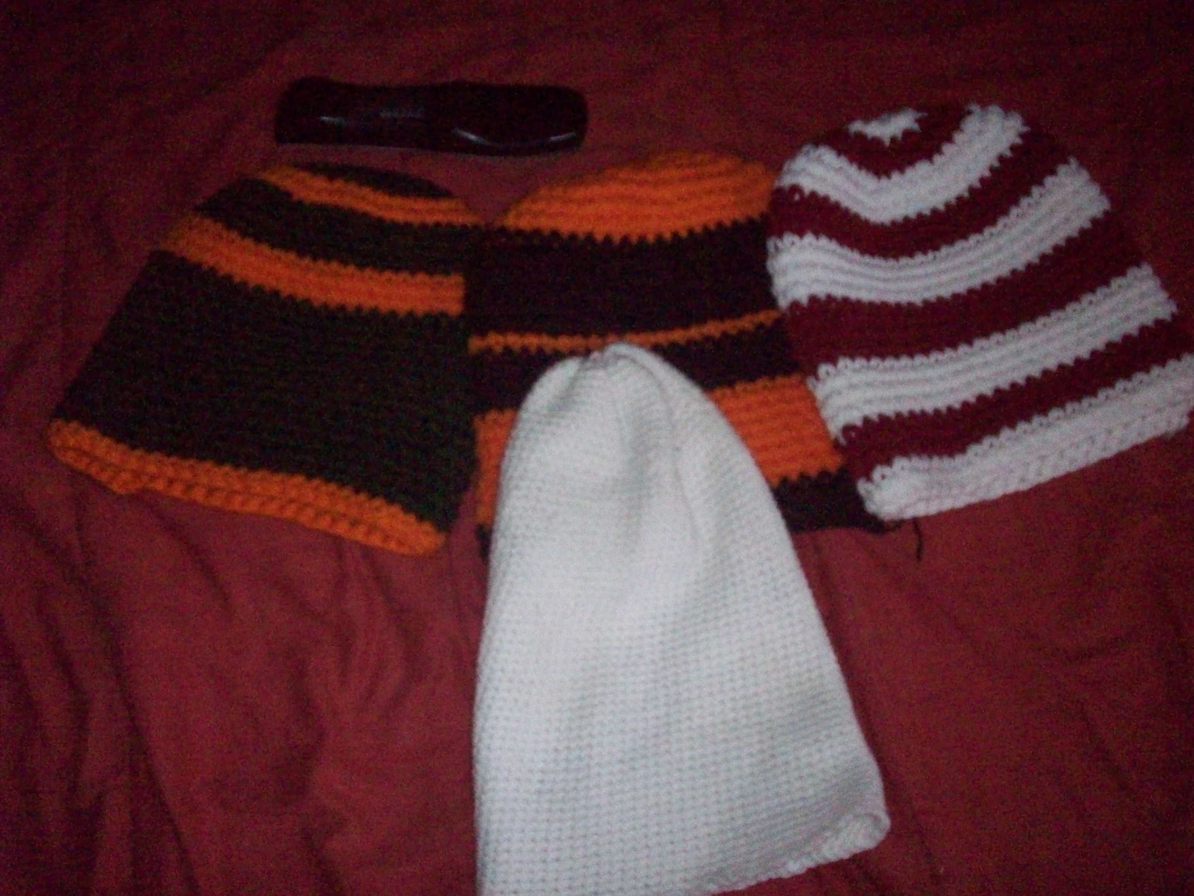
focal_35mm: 37
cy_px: 448
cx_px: 597
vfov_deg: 38.7
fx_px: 1276
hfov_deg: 50.1
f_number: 2.8
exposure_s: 1/128
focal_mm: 6.2
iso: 800
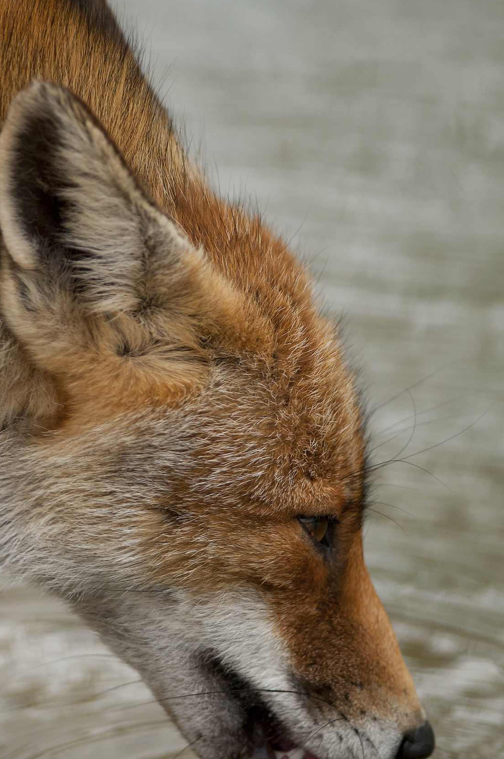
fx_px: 13617
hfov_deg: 2.1
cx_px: 160
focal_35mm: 647
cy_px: 482
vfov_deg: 3.2
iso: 400
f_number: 4
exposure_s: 1/500
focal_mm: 300
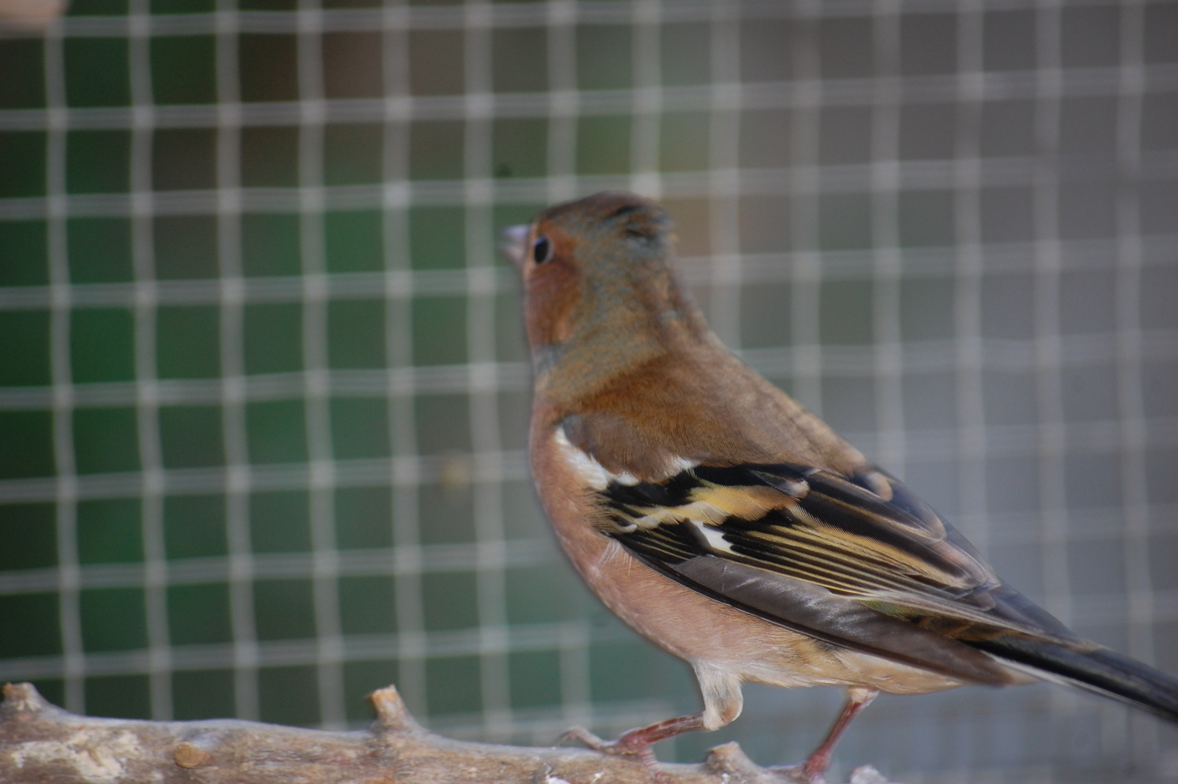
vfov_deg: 4.6
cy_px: 392
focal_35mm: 300
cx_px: 589
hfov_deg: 6.9
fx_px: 9808
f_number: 5.6
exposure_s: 1/60
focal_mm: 200
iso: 400
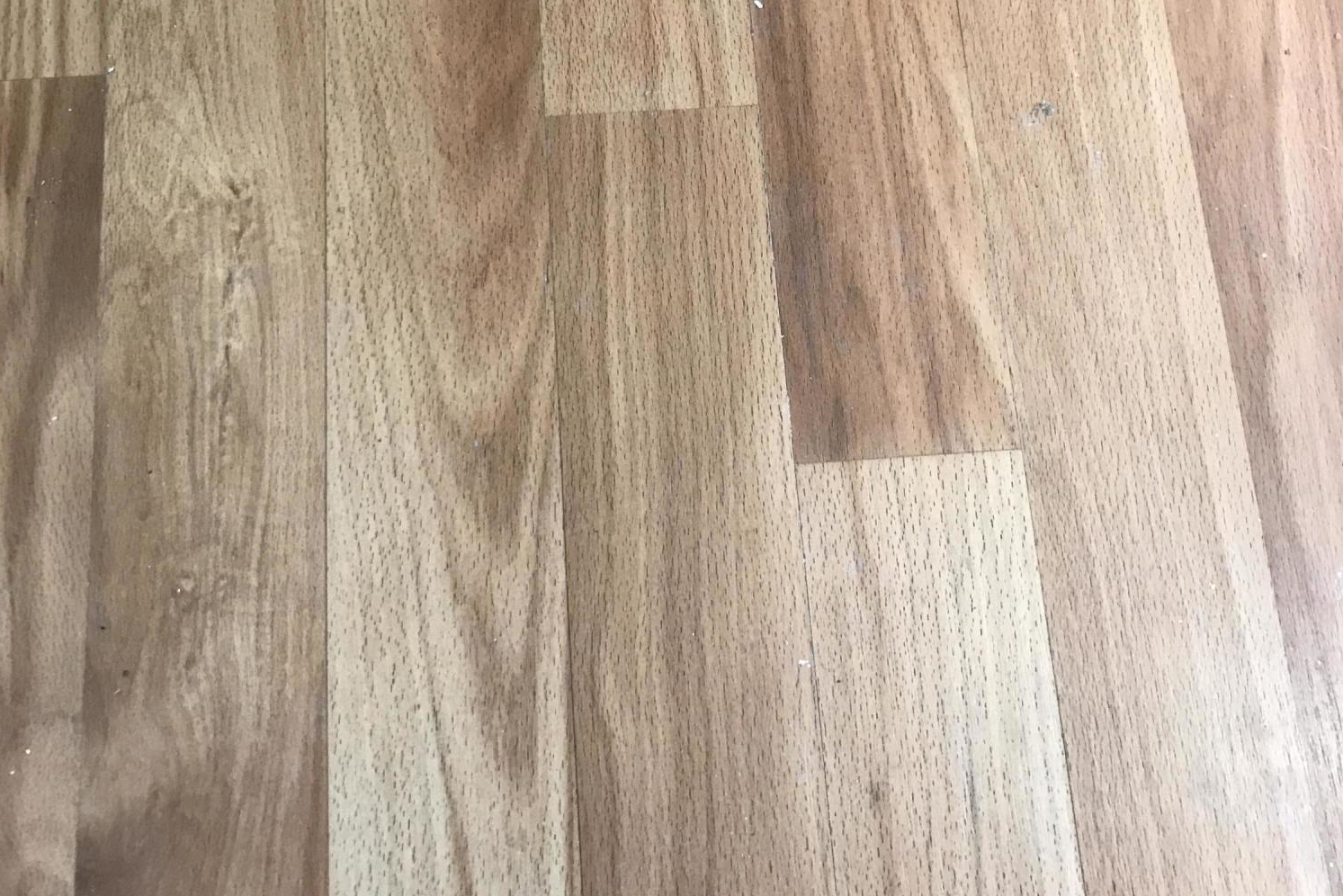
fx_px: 1455
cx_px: 671
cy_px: 204
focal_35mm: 39
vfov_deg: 33.4
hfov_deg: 49.5
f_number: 1.8
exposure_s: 1/17
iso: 40
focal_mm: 3.99
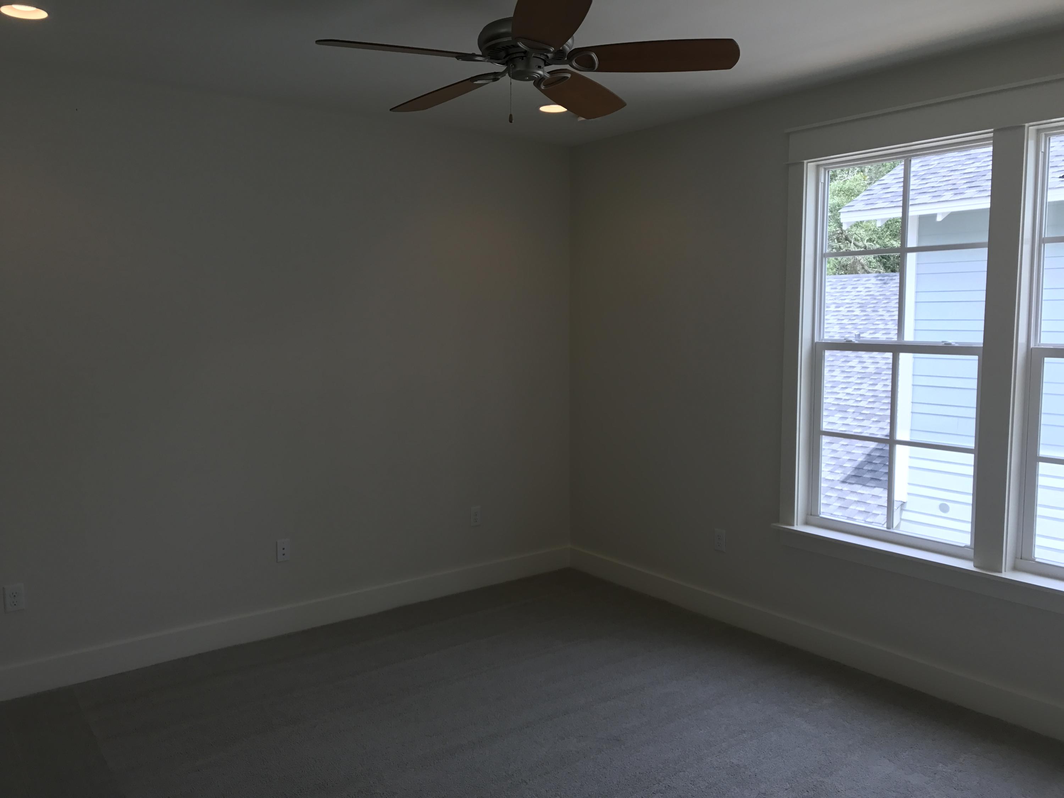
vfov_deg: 49.7
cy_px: 399
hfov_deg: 63.4
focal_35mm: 28
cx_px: 532
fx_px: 861
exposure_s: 1/199
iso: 20
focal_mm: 3.99
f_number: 1.8
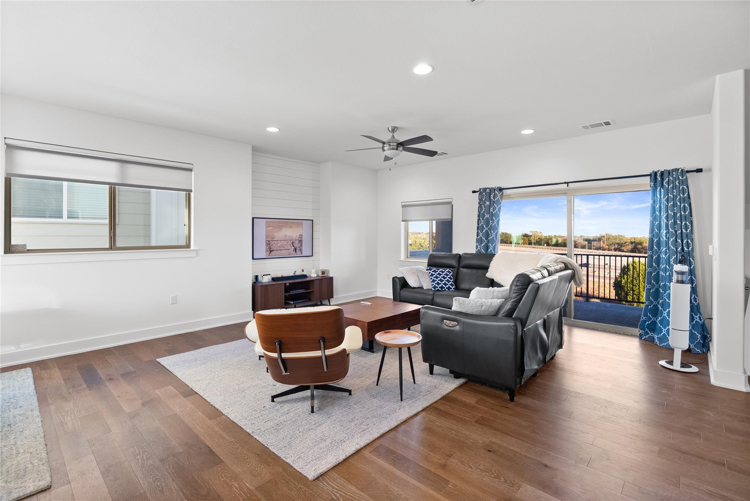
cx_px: 375
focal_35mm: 16
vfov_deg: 73.8
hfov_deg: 96.7
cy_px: 250
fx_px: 333
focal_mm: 16
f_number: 7.1
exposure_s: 1/2.5
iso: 640
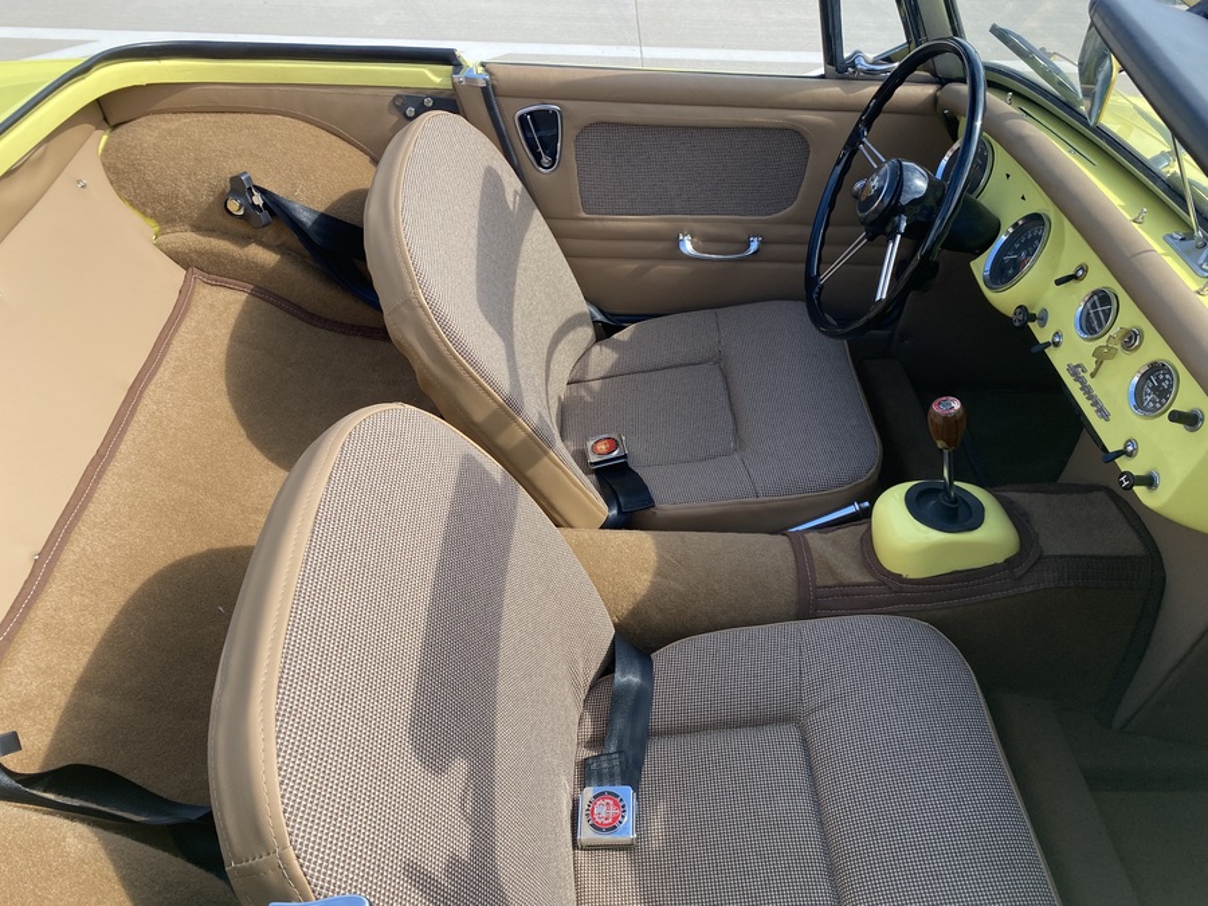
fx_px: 907
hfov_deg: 67.3
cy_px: 453
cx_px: 604
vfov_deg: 53.1
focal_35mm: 26
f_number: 1.8
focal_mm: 4.25
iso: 32
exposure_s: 1/898
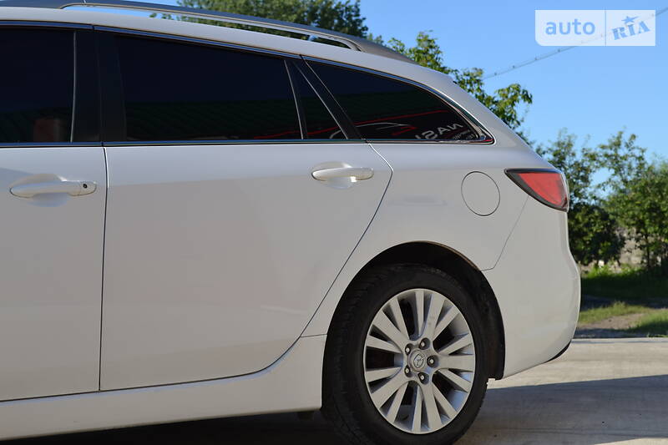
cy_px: 222
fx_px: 1224
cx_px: 334
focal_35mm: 66
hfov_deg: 30.5
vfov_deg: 20.6
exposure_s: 1/200
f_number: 7.1
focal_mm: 44
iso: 100
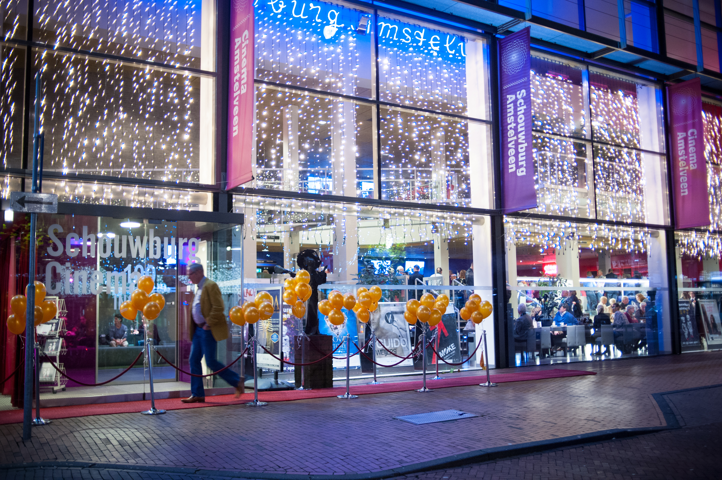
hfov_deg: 54.5
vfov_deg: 37.8
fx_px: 701
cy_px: 240
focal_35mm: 35
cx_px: 361
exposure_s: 1/40
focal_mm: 35
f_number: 2.2
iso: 1600
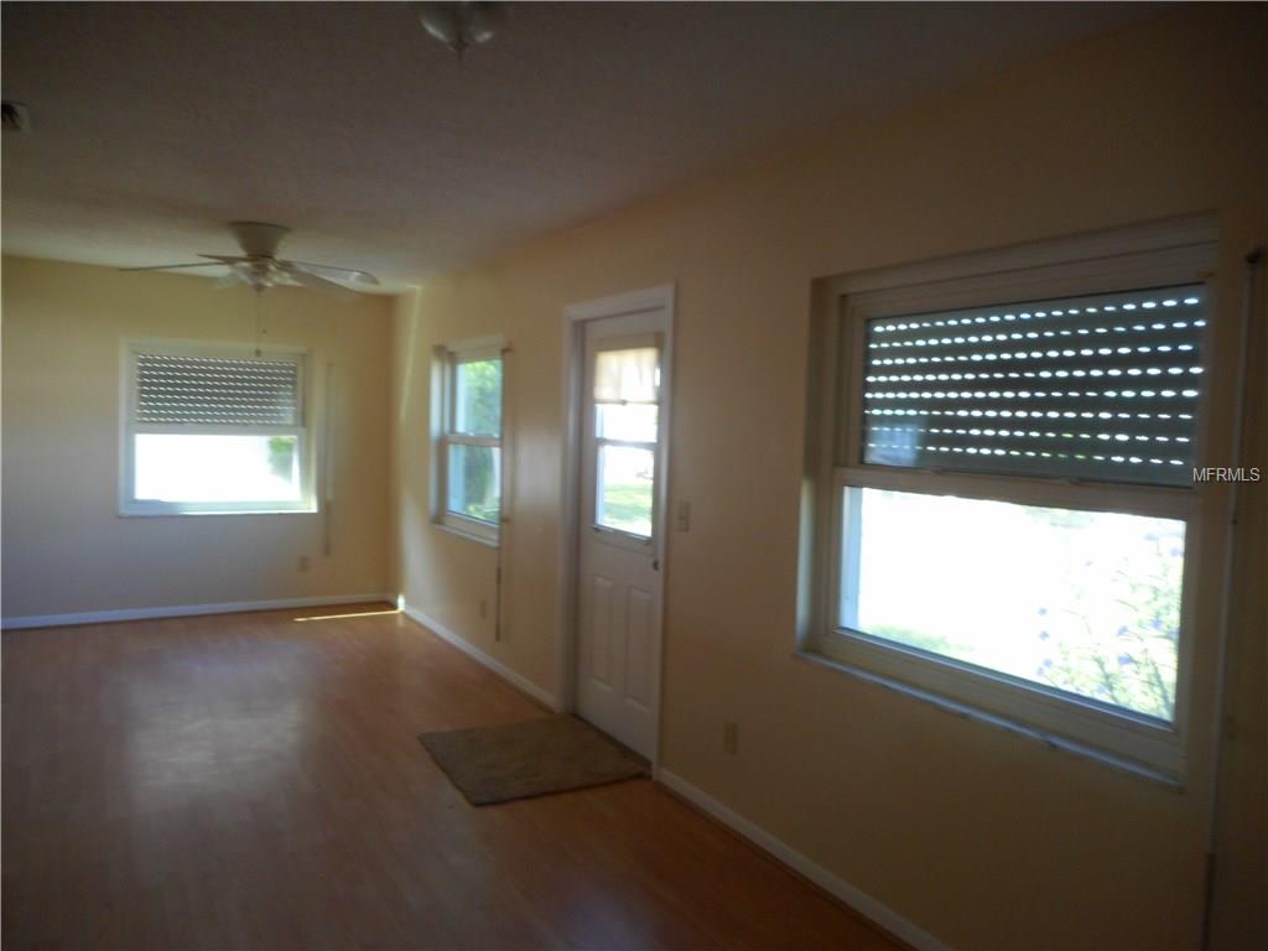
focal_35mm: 25
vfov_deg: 54.9
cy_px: 476
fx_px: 916
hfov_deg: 69.4
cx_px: 634
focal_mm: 4.5
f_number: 3.7
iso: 160
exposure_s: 1/30
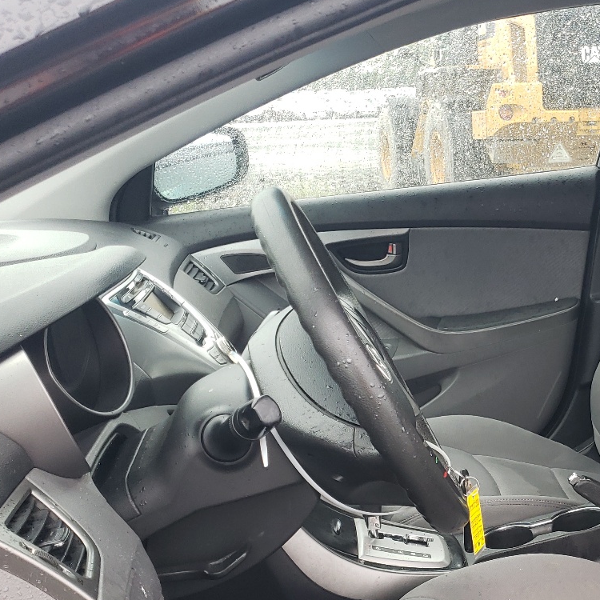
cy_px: 473
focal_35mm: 49
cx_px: 529
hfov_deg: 33.1
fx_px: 961
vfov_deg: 33.7
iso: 78
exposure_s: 1/120
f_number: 1.5
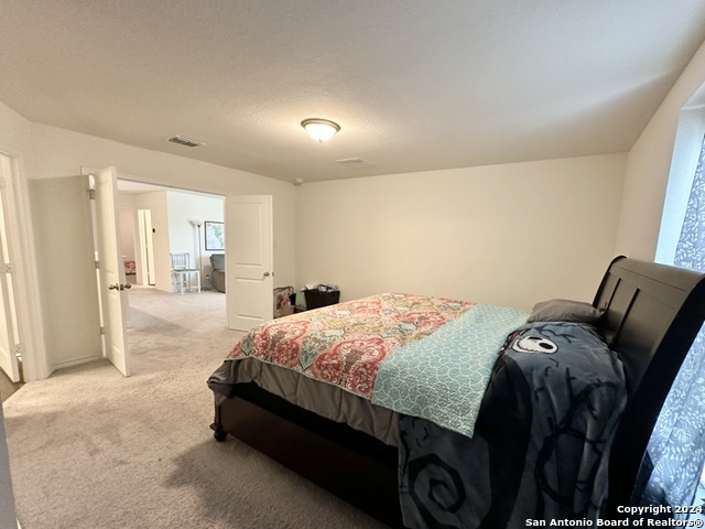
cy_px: 264
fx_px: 285
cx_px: 352
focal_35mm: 14
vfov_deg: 85.7
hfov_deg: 102.1
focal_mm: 2.22
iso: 320
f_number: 2.2
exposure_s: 1/60
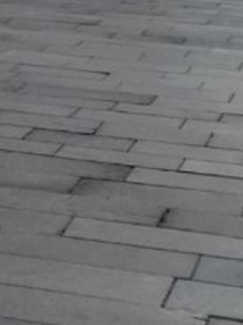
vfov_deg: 10.0
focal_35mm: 183
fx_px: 1718
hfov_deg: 7.2
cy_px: -319
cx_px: -473
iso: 50
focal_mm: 4.3
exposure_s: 1/622
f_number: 1.7
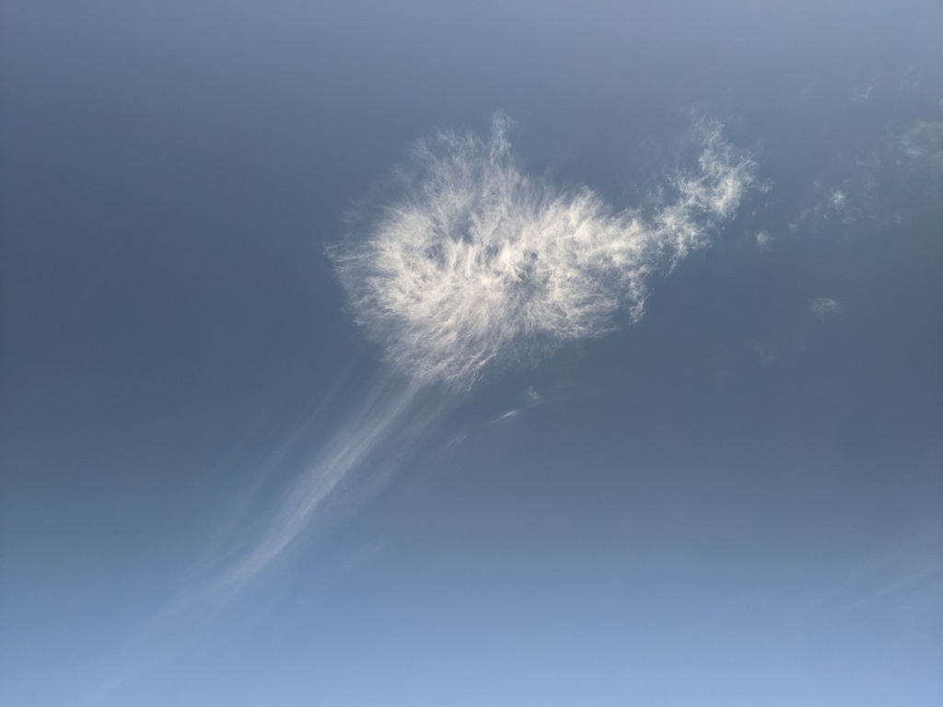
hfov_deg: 65.3
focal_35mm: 27
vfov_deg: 51.4
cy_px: 354
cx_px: 472
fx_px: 736
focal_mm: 4.44
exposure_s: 1/120
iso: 66
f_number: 1.8
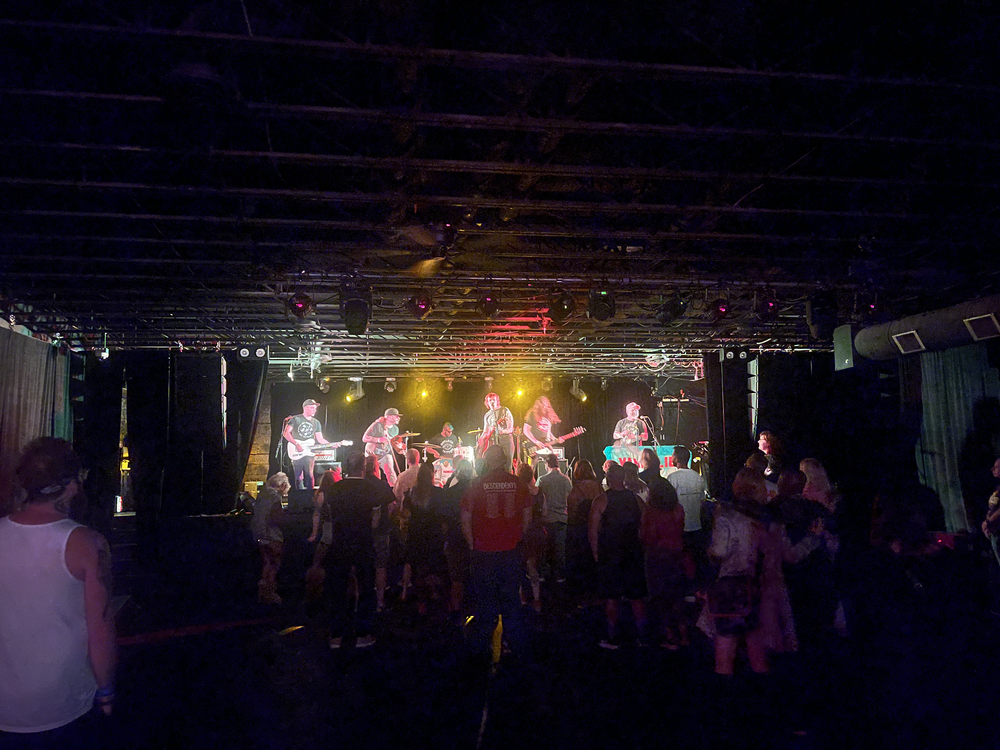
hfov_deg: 67.3
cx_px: 500
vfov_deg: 53.1
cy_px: 375
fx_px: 751
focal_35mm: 26
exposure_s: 1/19
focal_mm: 5.7
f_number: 1.5
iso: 2500
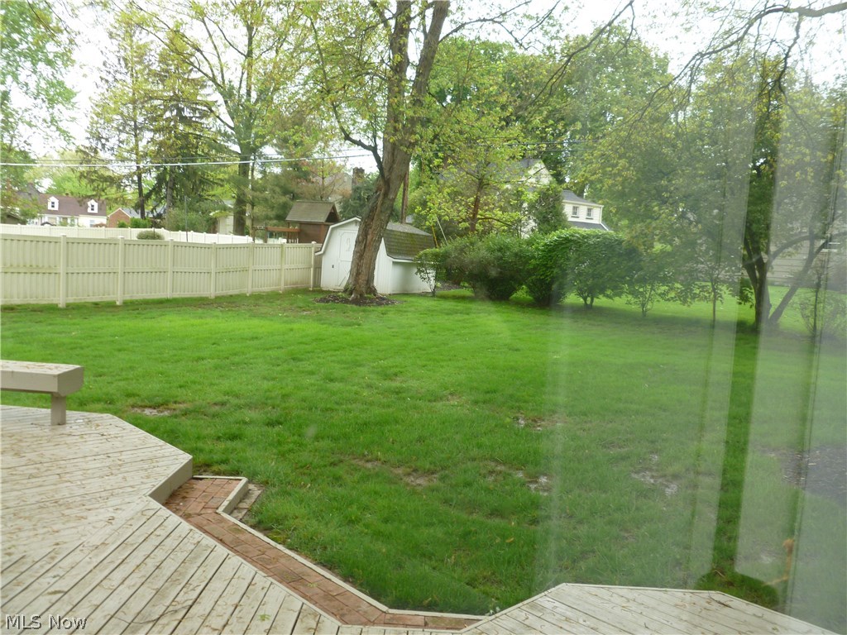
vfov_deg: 49.7
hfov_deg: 63.4
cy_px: 318
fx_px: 685
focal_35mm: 28
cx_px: 424
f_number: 3.3
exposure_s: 1/60
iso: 125
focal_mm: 5
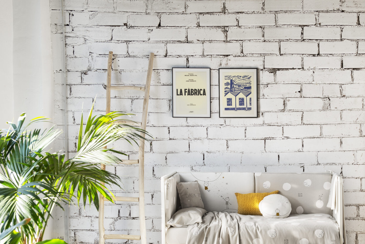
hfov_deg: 27.6
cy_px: 184
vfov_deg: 18.6
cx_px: 230
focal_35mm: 73
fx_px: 740
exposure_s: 1/125
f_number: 4.5
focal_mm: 48
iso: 250
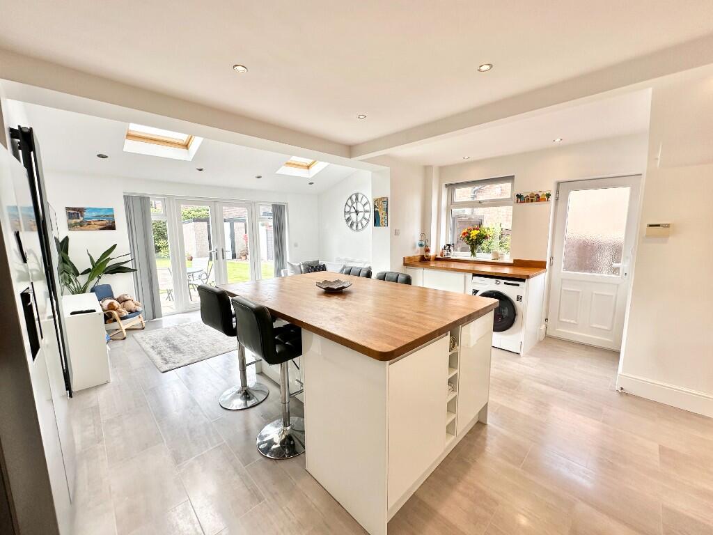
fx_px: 288
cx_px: 356
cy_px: 268
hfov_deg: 102.1
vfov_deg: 85.7
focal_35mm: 14
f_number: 2.2
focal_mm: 2.22
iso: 40
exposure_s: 1/147
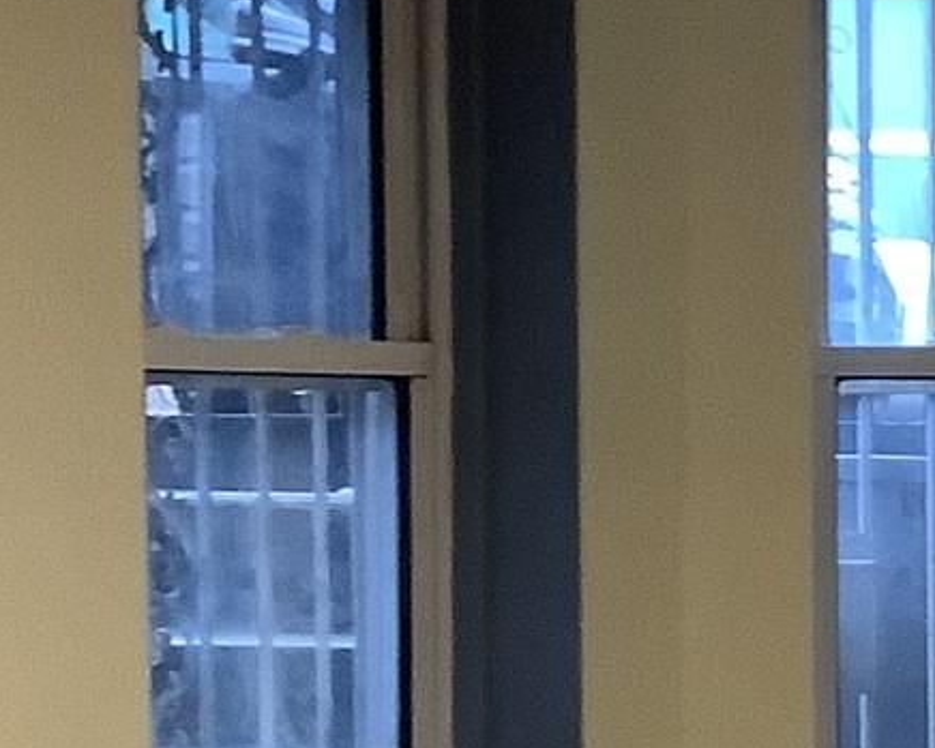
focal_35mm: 142
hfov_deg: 13.4
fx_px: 3930
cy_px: 688
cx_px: 890
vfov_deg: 10.8
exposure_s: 1/40
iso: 320
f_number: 2.4
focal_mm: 3.3
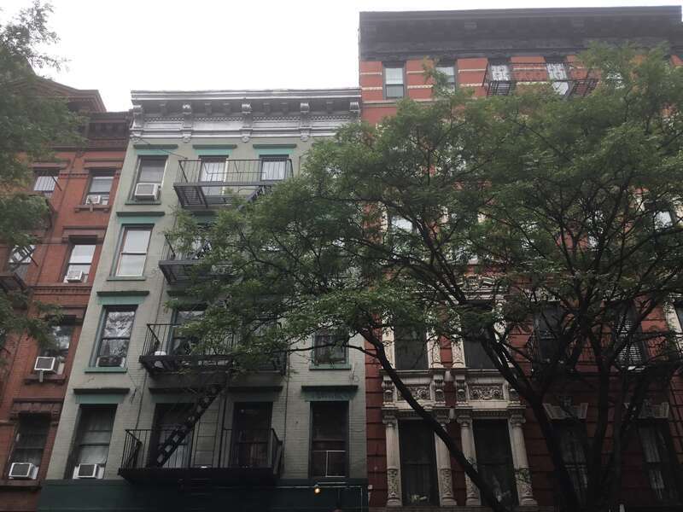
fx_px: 612
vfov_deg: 45.4
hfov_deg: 58.4
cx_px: 342
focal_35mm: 31
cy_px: 256
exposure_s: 1/473
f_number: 2.4
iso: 25
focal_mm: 3.3
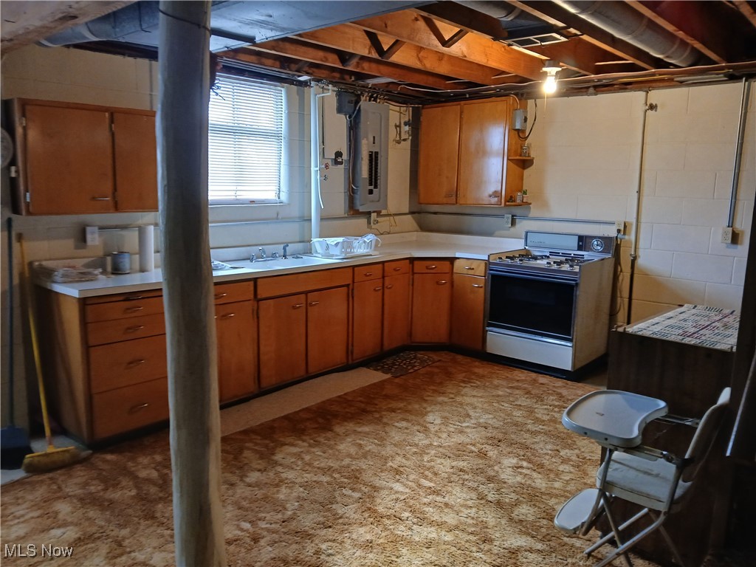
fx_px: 568
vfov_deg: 53.1
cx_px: 378
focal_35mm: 26
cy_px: 284
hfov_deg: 67.3
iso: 250
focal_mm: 3.98
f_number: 1.8
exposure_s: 1/40
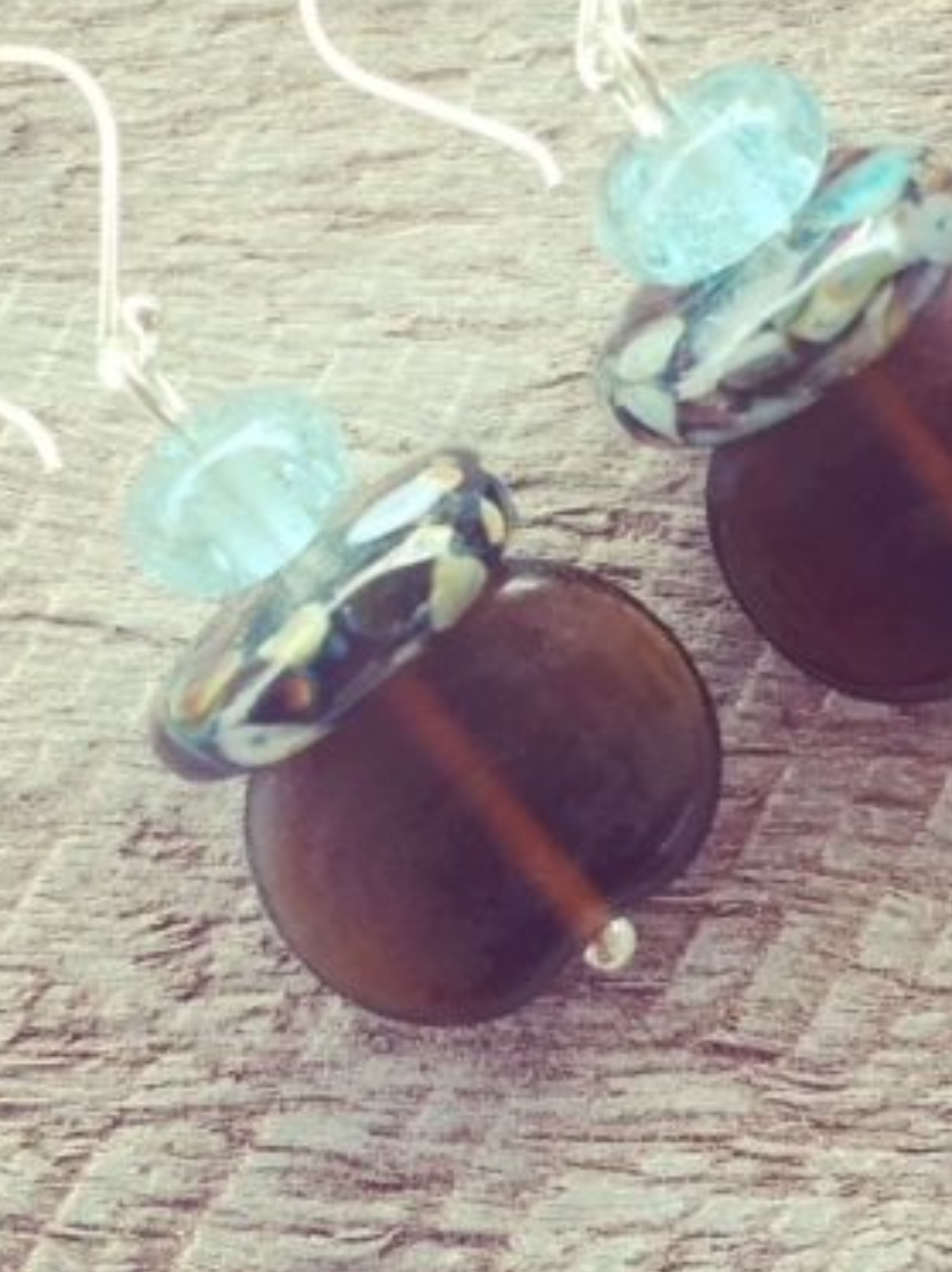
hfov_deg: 21.9
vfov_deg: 28.9
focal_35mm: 67
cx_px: 525
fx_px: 2461
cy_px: 460
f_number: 2.2
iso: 50
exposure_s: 1/33
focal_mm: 4.15
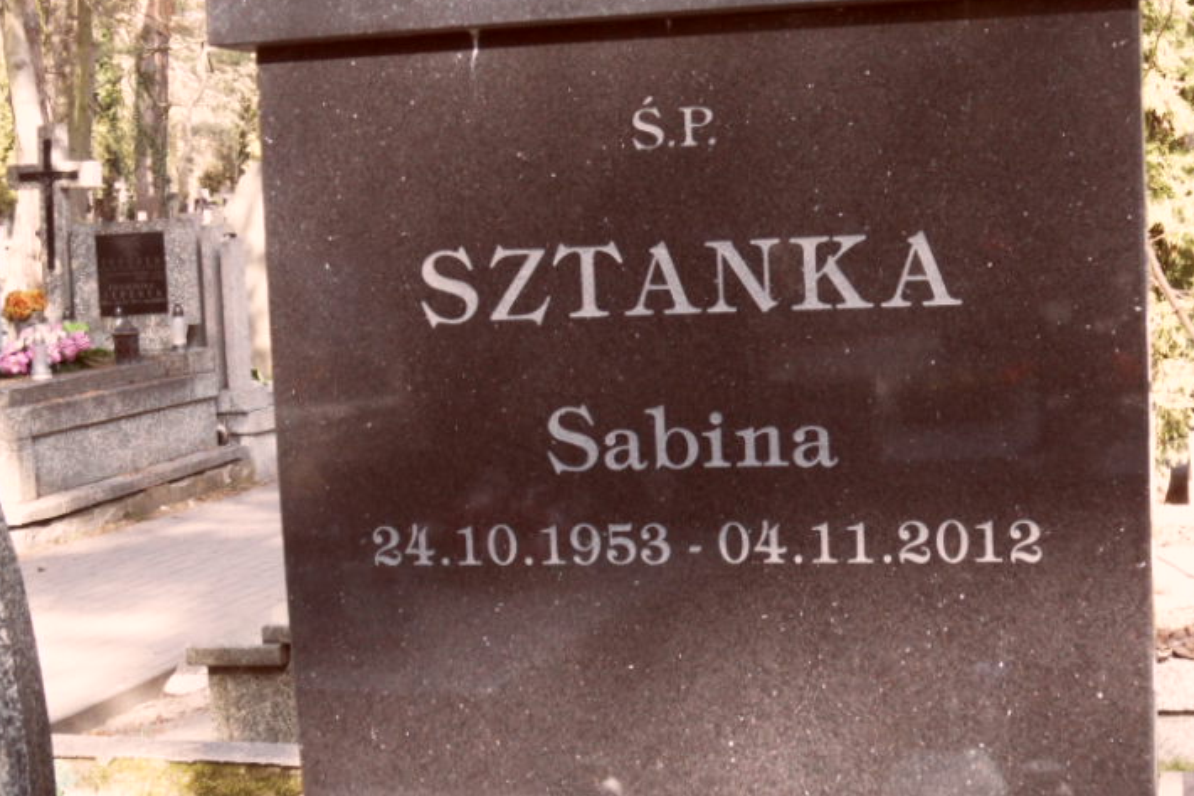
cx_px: 816
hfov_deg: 33.1
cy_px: 486
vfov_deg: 22.6
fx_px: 1989
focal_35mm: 60
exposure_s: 1/90
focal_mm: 6.5
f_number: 3.6
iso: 100
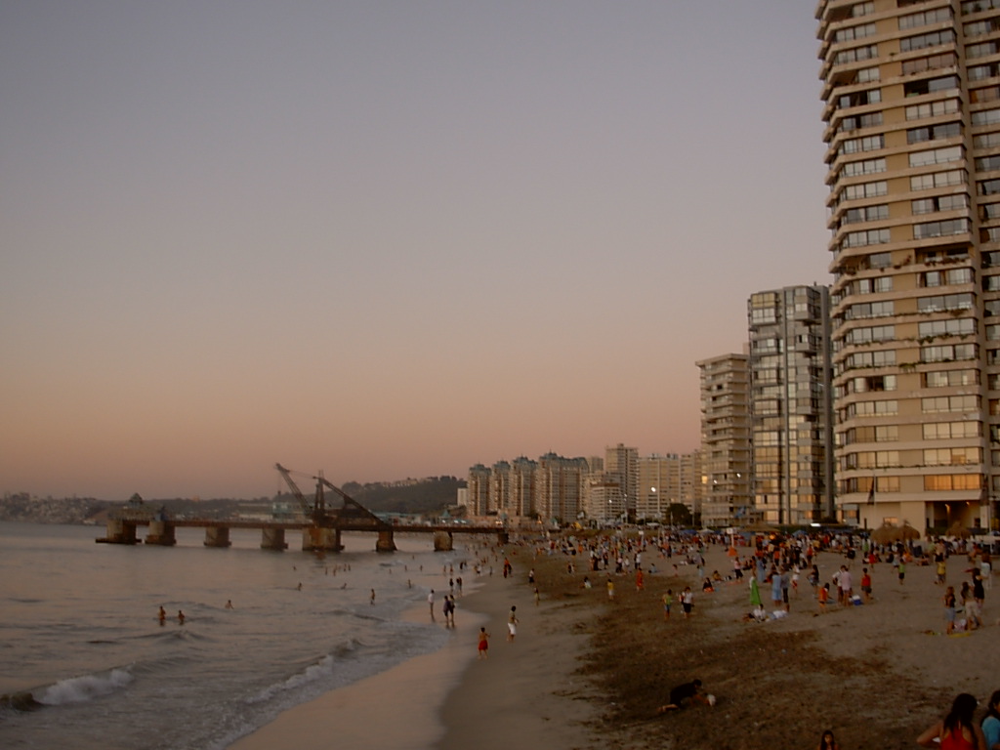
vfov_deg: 37.7
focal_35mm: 38
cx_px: 500
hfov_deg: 49.0
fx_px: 1098
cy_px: 375
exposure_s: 1/50.8
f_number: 2.9
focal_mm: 6.3
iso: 50
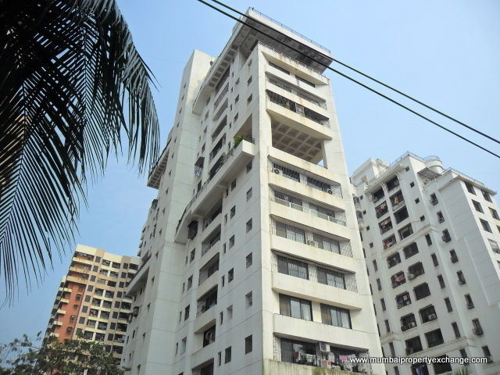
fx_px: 390
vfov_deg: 51.4
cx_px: 250
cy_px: 188
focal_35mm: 27
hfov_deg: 65.3
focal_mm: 4.9
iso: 100
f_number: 8.9
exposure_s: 1/180
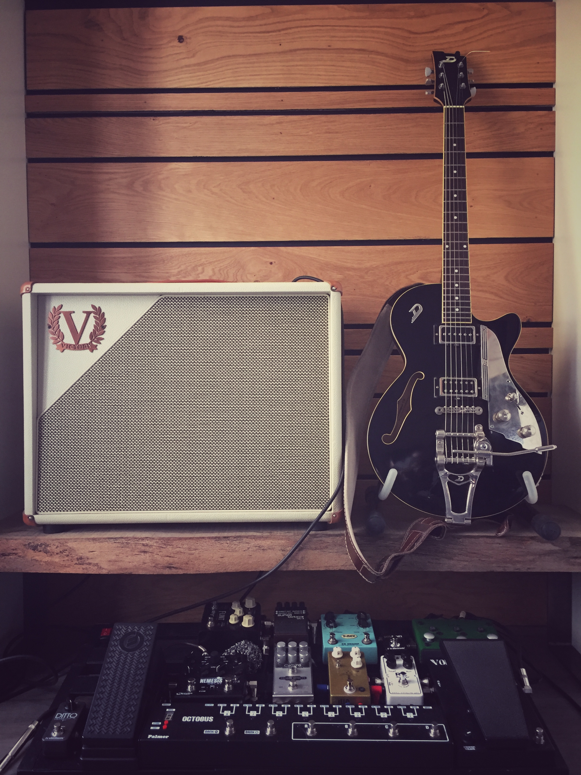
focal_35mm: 29
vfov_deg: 61.7
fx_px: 649
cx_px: 290
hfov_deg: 48.2
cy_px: 388
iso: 250
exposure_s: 1/33
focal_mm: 4.15
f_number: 2.2
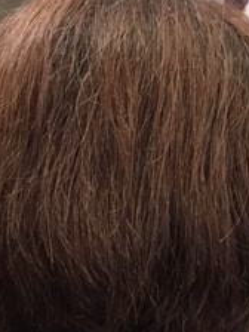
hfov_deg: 17.8
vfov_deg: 22.2
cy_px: 368
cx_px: 114
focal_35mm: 83
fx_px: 796
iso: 80
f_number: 2.2
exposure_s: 1/30
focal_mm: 4.15
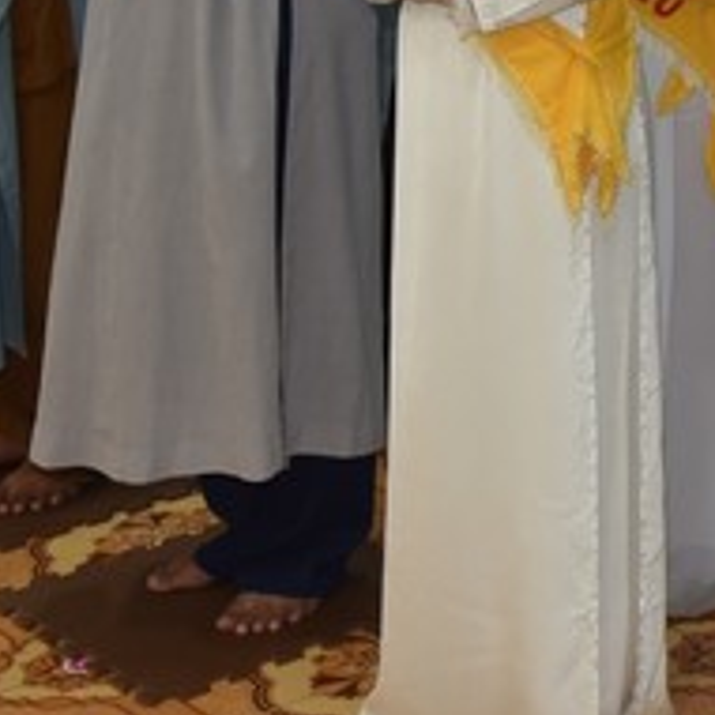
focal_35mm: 90
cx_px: 948
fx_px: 2103
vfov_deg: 18.5
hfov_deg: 17.9
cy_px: -79
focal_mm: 31
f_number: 5
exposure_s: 1/100
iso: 800
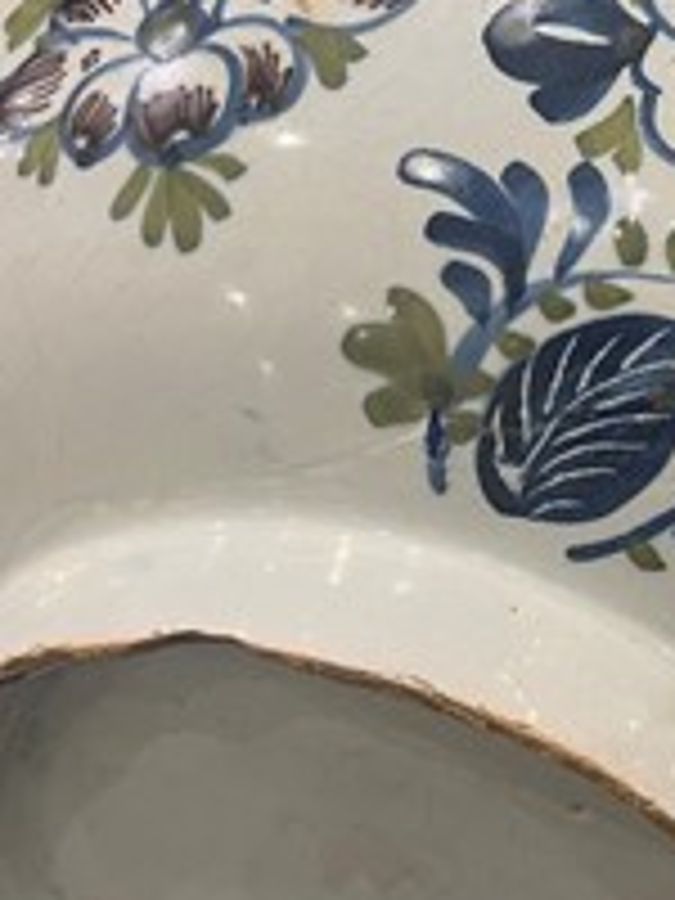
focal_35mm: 52
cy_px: 356
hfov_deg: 27.5
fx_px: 1352
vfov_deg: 36.7
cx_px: 531
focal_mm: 5.1
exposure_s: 1/50
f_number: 1.6
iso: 125
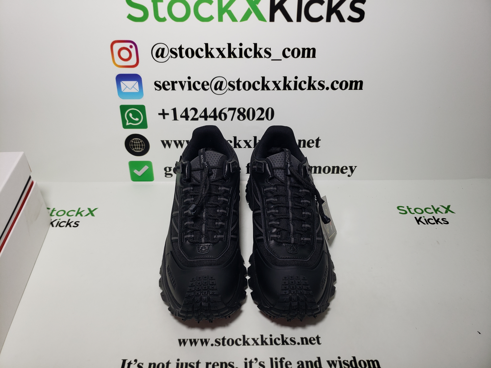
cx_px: 246
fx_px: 369
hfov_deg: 67.3
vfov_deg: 53.1
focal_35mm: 26
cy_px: 184
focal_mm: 4.3
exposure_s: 1/410
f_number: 1.5
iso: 50
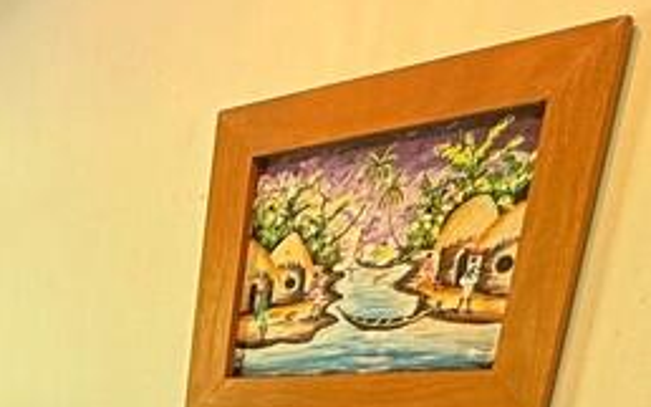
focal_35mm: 59
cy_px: 834
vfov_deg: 16.3
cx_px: -91
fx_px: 1046
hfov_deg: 30.4
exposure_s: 1/50
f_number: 2.2
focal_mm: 2.22
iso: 160
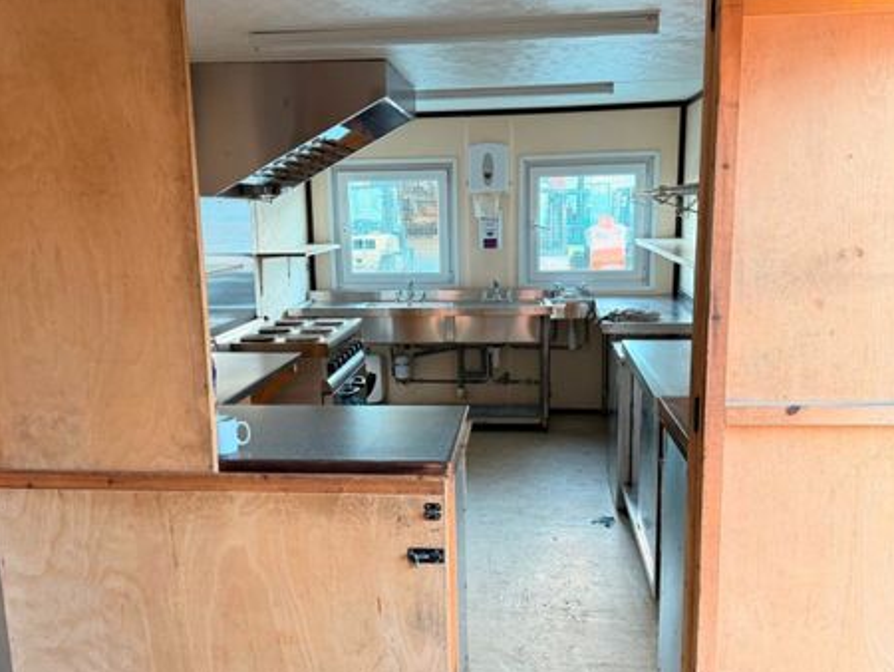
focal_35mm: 32
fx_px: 827
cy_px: 368
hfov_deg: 56.8
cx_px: 431
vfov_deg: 44.1
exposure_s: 1/60
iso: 400
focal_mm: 6.76
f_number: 1.78
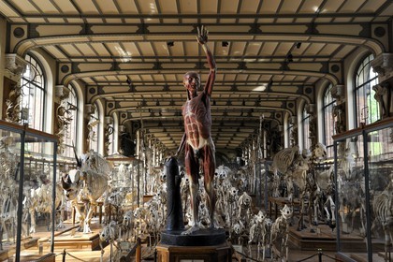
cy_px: 131
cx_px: 196
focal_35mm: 40
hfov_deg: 48.5
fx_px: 437
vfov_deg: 33.4
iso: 800
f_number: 11
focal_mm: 40
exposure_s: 1/50
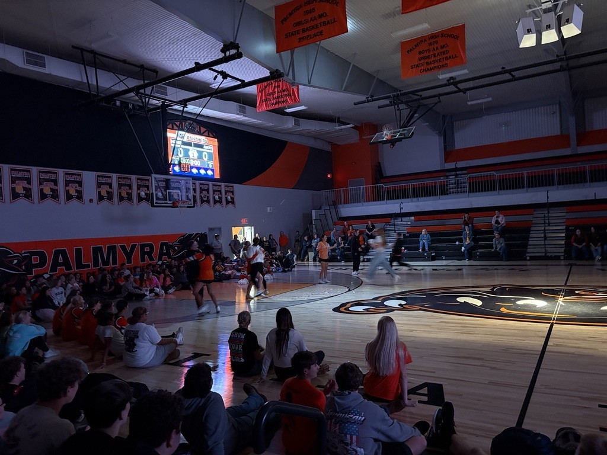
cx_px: 304
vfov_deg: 53.1
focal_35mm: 26
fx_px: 456
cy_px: 228
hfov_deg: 67.3
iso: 1000
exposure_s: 1/30
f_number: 1.6
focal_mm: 5.96
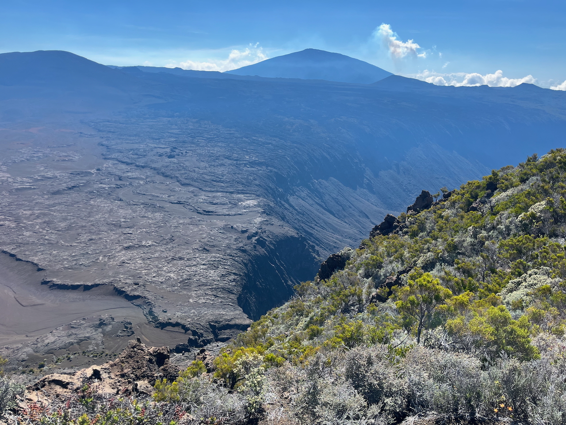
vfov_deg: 53.1
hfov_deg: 67.3
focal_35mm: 26
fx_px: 425
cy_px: 212
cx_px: 283
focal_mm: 5.1
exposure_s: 1/1225
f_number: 1.6
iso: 50
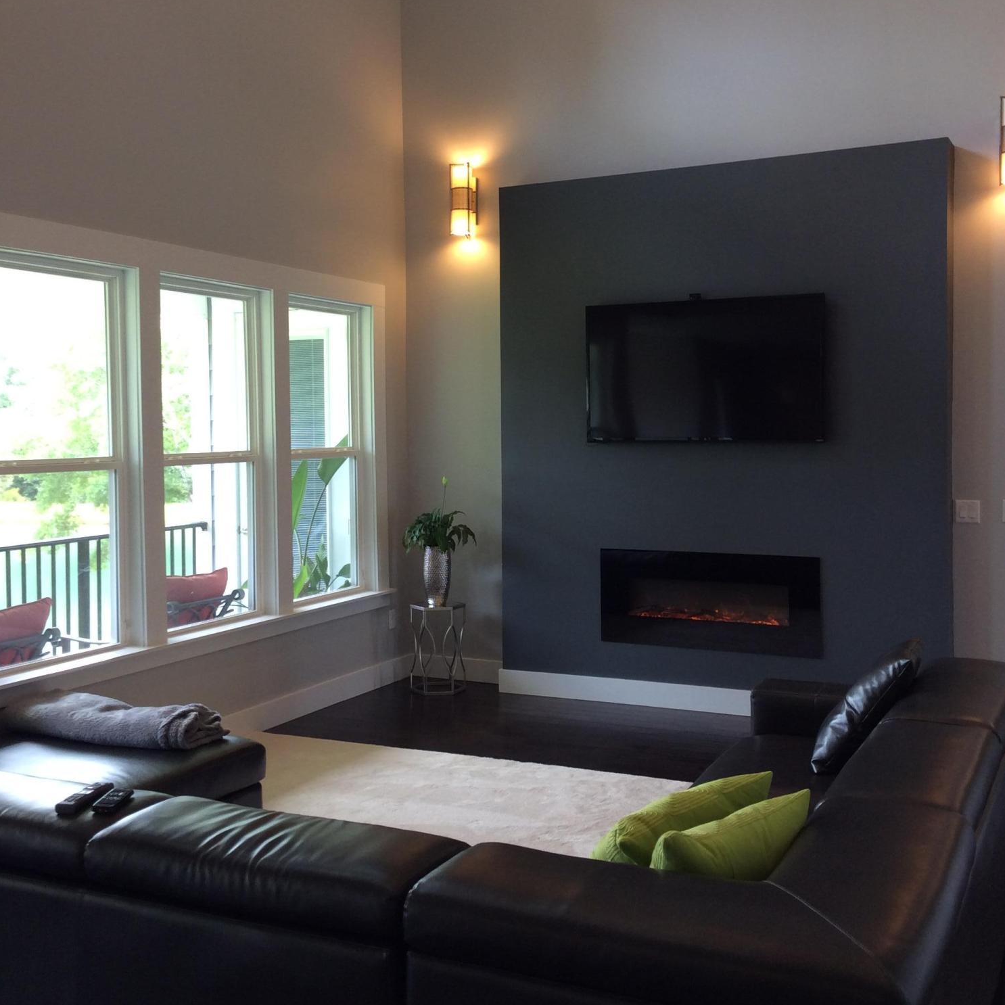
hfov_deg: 43.9
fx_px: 1248
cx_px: 502
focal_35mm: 38
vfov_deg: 43.8
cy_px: 442
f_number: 2.4
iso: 32
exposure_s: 1/30
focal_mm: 3.3
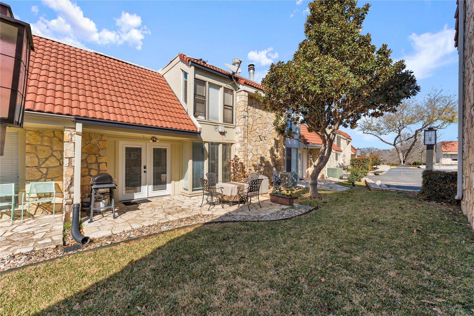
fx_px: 184
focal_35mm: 14
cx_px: 237
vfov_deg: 81.2
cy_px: 158
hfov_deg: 104.3
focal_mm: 14
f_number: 9
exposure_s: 1/200
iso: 100
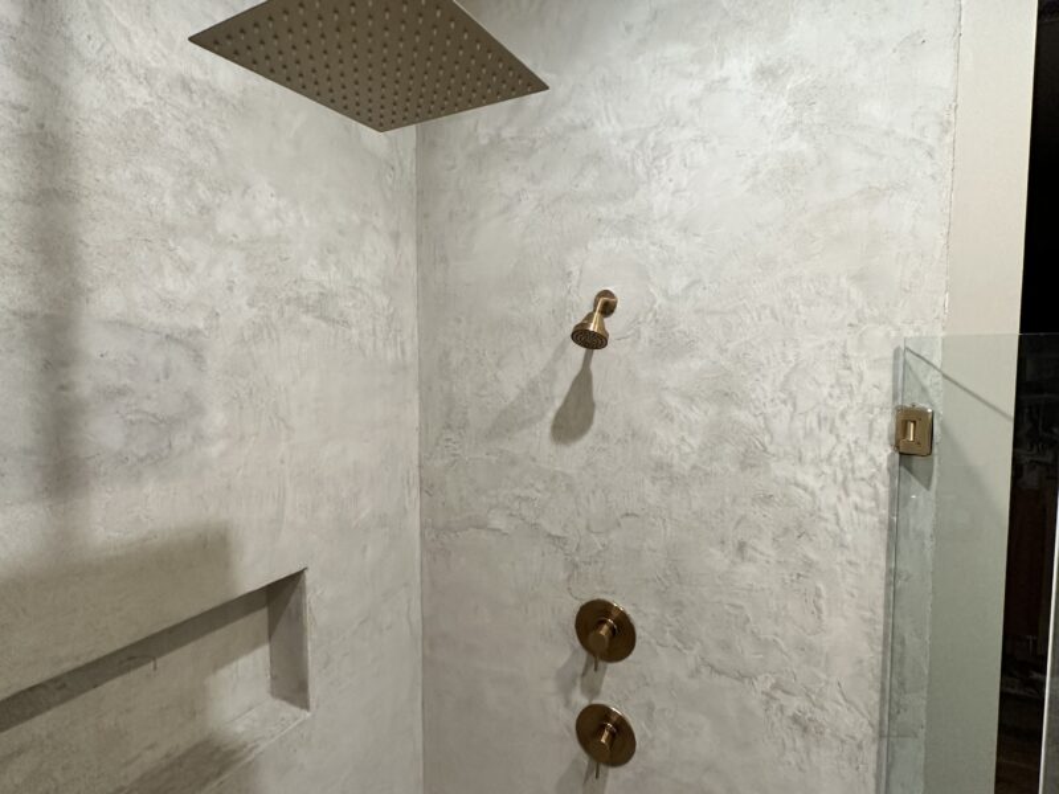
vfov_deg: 85.7
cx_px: 530
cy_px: 397
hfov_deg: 102.1
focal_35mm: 14
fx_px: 428
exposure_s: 1/60
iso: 320
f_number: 2.2
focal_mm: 2.22
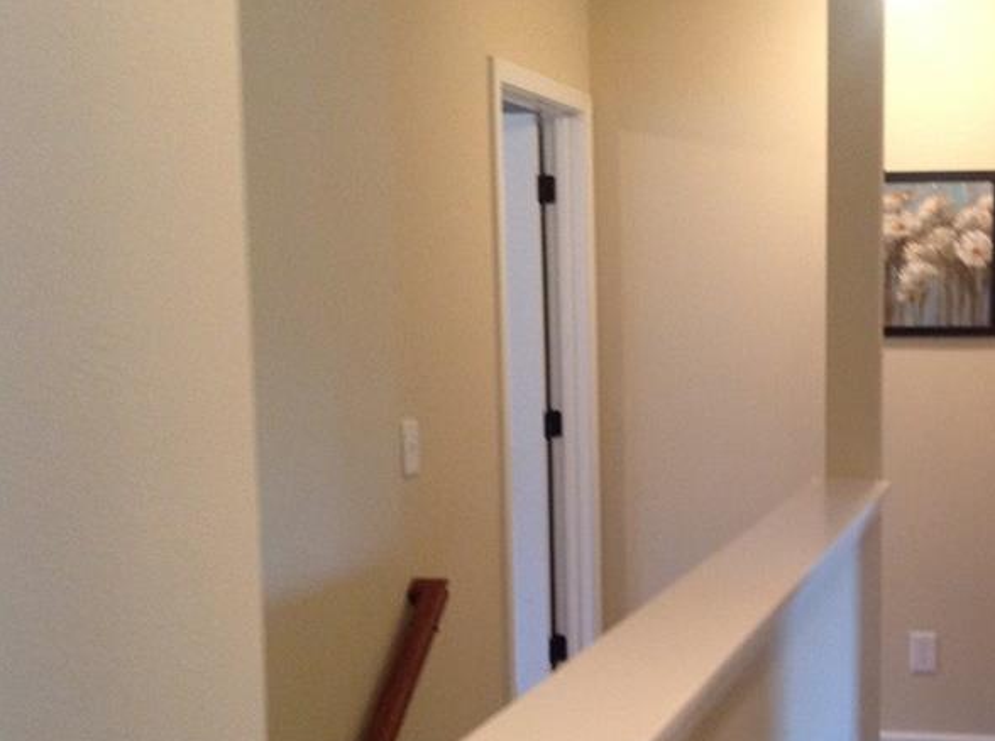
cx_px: 838
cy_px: 508
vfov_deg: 23.8
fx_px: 1749
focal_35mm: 61
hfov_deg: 30.7
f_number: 2.4
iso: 160
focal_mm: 4.28
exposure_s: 1/15
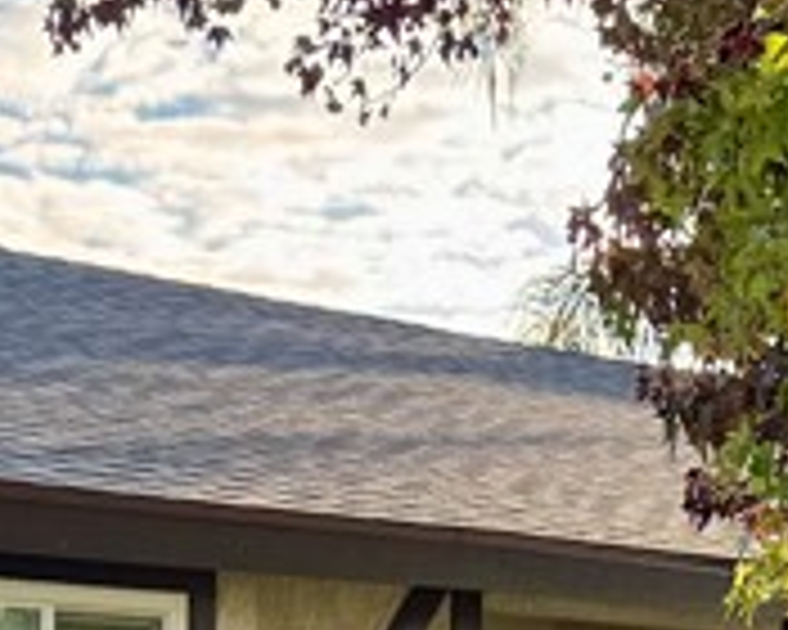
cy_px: 1080
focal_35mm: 137
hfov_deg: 14.1
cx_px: 320
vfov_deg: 10.7
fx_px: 3195
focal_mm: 6.76
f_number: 1.78
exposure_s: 1/739
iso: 80
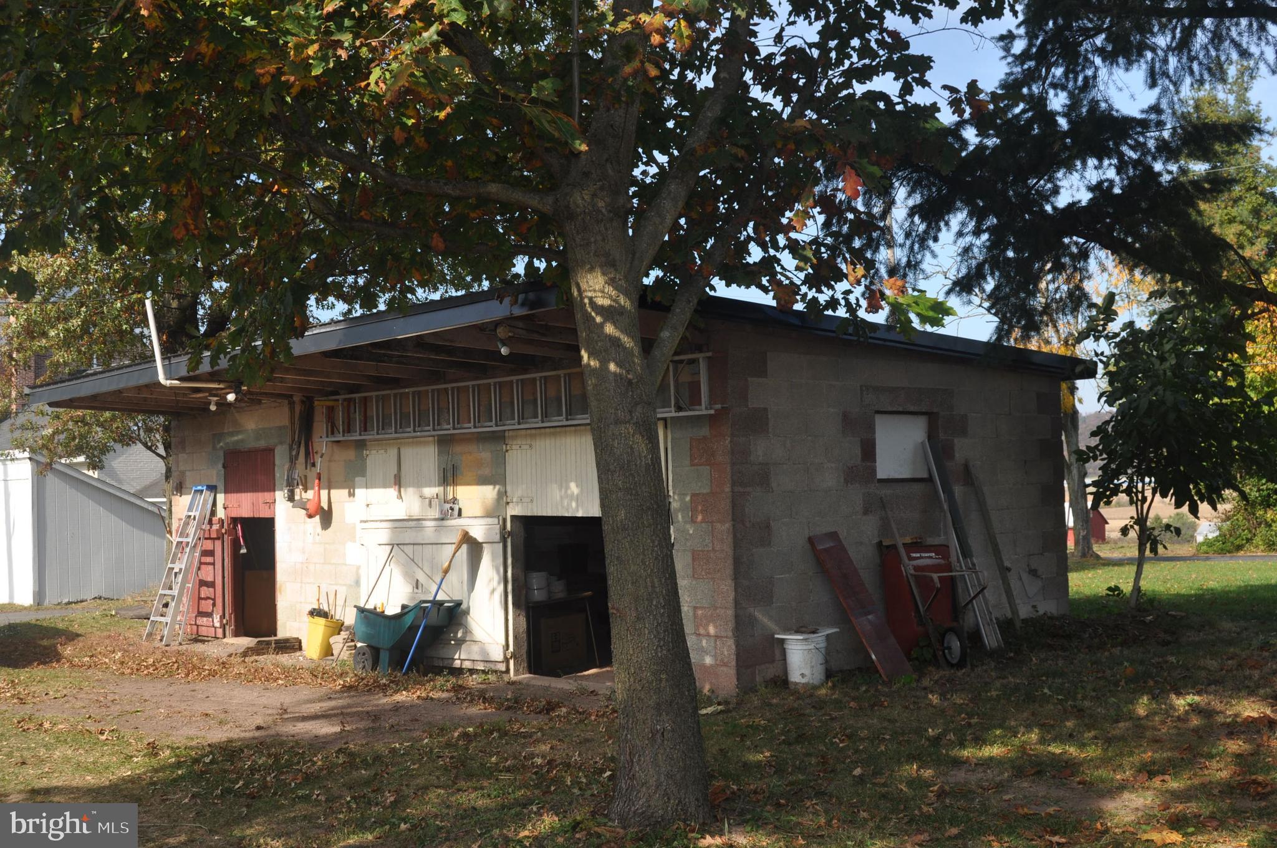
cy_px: 424
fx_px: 1382
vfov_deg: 34.1
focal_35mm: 39
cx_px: 638
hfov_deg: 49.6
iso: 200
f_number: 10
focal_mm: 26
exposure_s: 1/200
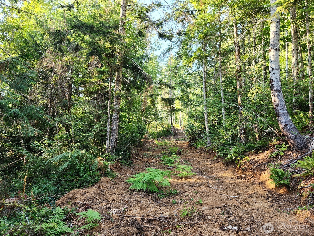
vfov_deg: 58.9
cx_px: 157
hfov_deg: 73.9
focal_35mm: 23
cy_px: 118
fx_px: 209
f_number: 1.8
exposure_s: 1/100
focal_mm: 5.4
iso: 50
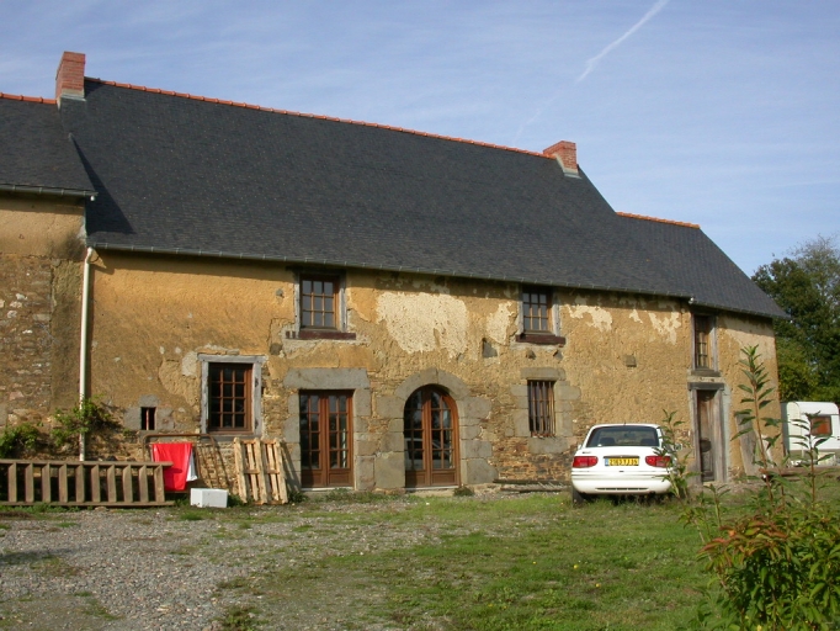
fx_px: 922
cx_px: 420
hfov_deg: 49.0
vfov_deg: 37.7
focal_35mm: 38
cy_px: 316
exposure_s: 1/340
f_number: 7.5
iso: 100
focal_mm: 7.85
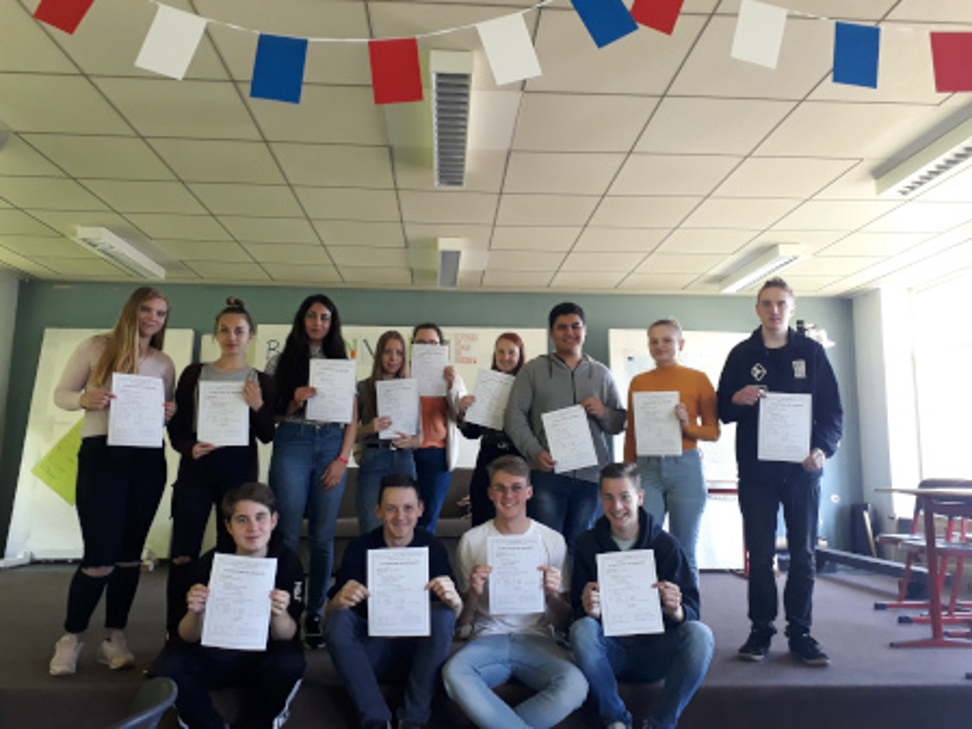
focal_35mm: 27
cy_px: 364
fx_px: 758
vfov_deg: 51.4
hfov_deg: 65.3
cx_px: 486
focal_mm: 3.6
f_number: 1.9
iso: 100
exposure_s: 1/33
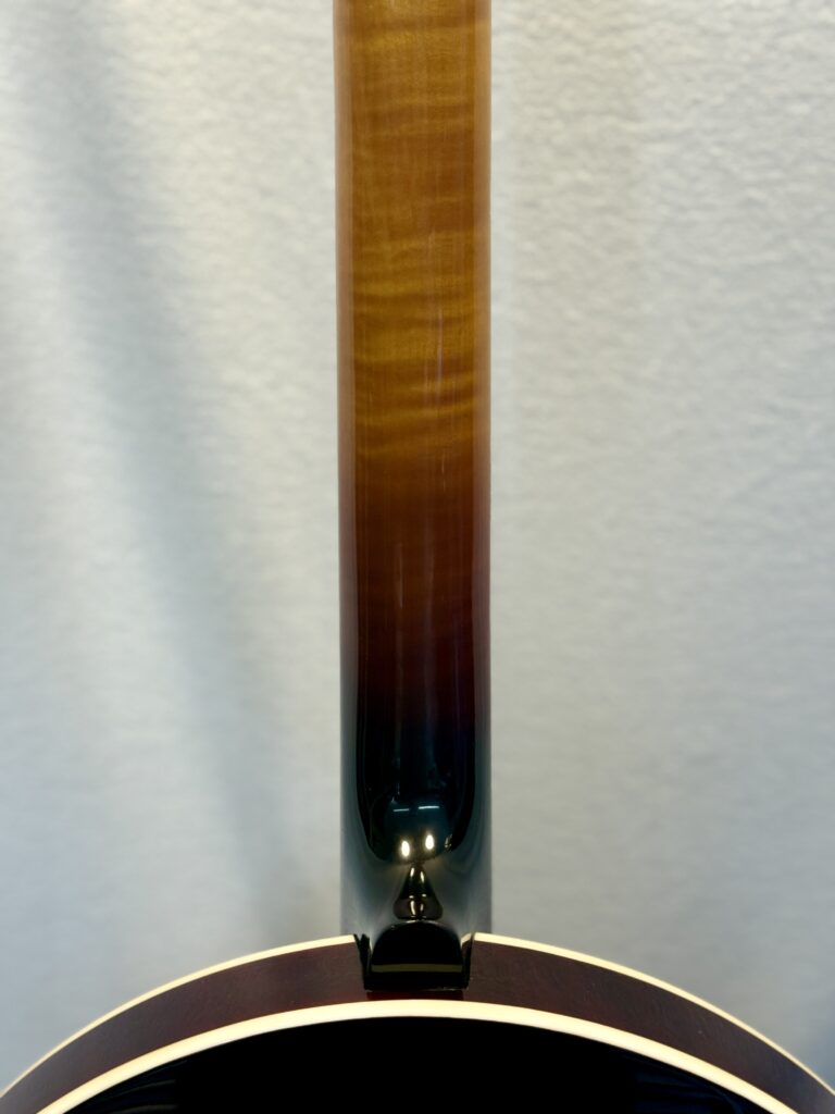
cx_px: 418
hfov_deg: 30.3
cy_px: 557
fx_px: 1544
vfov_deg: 39.7
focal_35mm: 48
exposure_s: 1/60
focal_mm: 6.76
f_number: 1.78
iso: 125
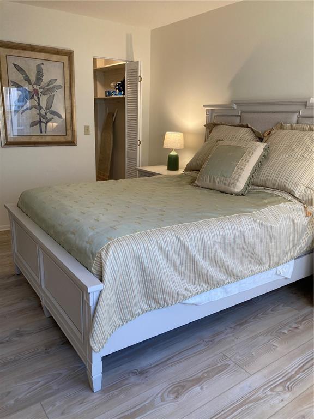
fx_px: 339
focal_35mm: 28
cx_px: 157
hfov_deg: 49.7
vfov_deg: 63.4
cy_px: 210
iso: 64
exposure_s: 1/60
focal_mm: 3.99
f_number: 1.8
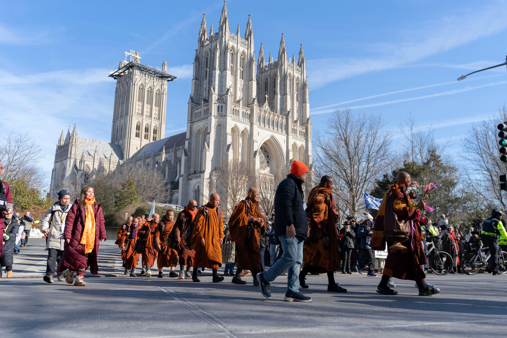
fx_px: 366
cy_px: 169
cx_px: 254
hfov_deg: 69.4
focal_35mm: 26
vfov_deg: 49.6
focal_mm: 26
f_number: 2.8
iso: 100
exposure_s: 1/1600
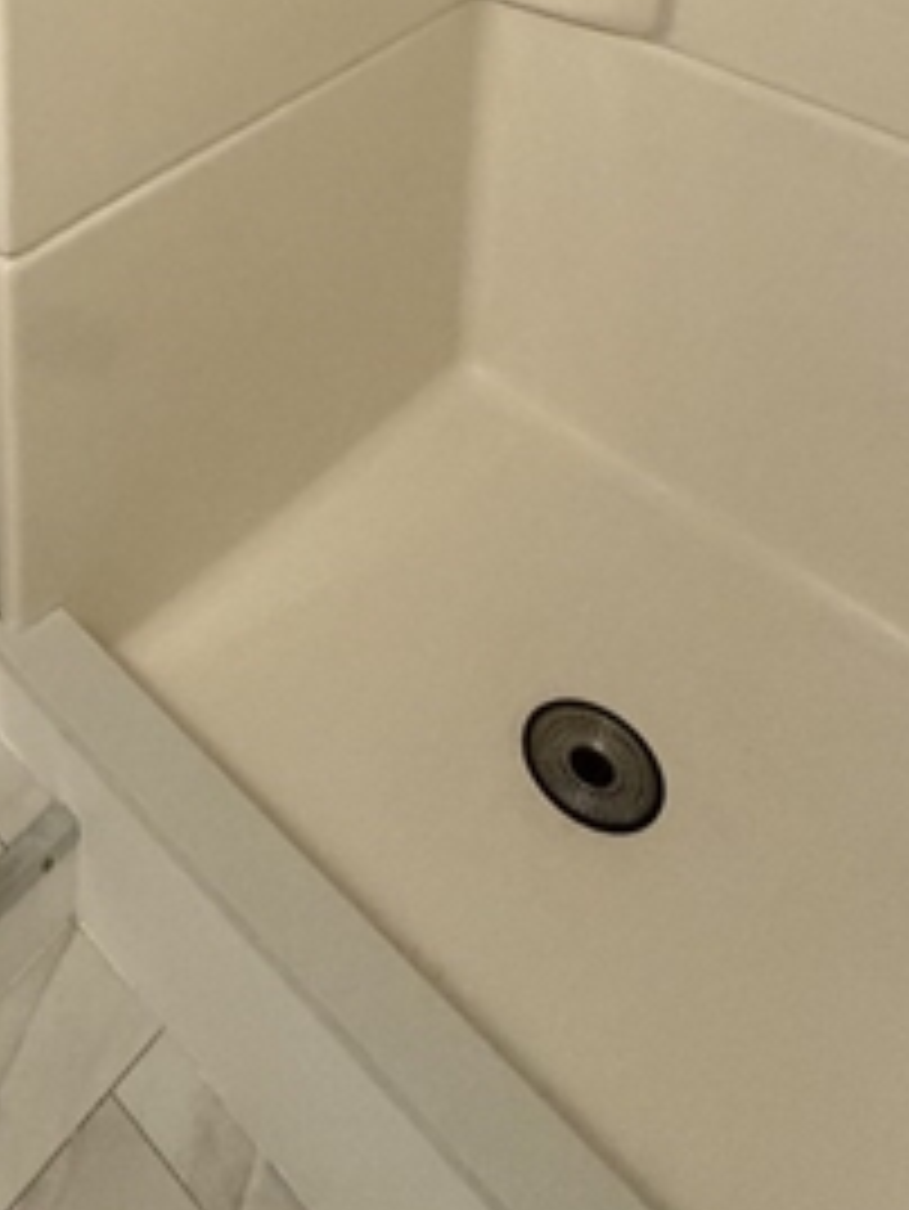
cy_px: -342
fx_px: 1399
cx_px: -27
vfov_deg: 34.2
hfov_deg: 32.7
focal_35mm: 40
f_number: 2.2
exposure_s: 1/60
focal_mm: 2.22
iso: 320
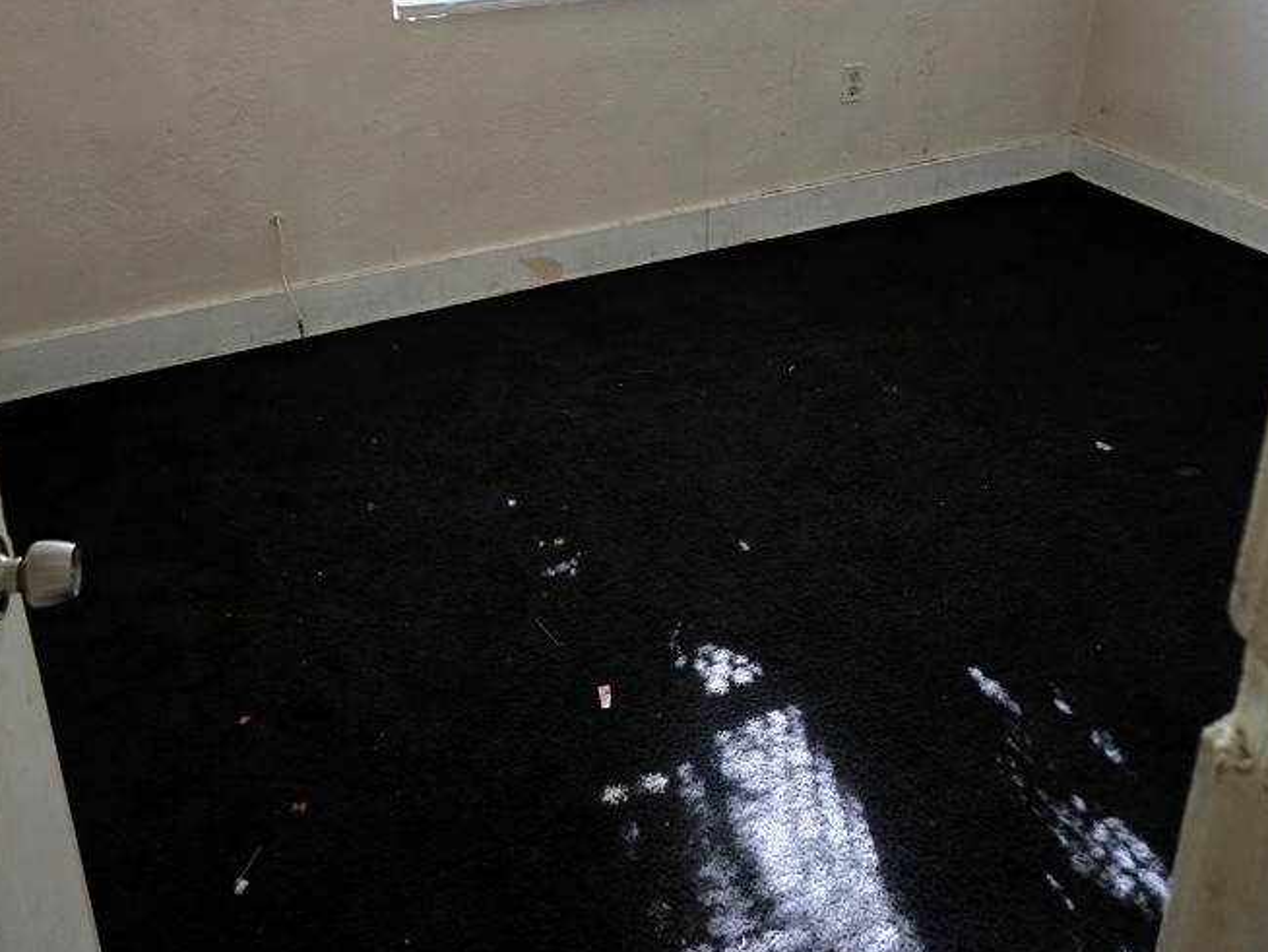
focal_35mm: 36
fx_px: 1319
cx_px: 576
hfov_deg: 51.3
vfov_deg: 38.8
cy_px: 260
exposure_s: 1/60
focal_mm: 5.4
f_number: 1.8
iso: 640
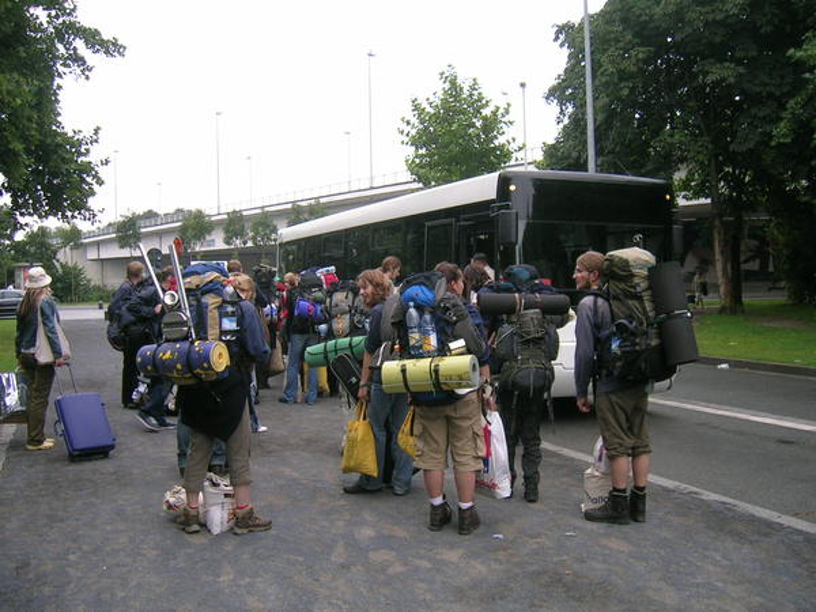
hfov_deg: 52.6
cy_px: 306
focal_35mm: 35
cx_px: 408
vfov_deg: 40.7
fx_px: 825
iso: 50
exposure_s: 1/63.7
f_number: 2.8
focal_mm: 5.4
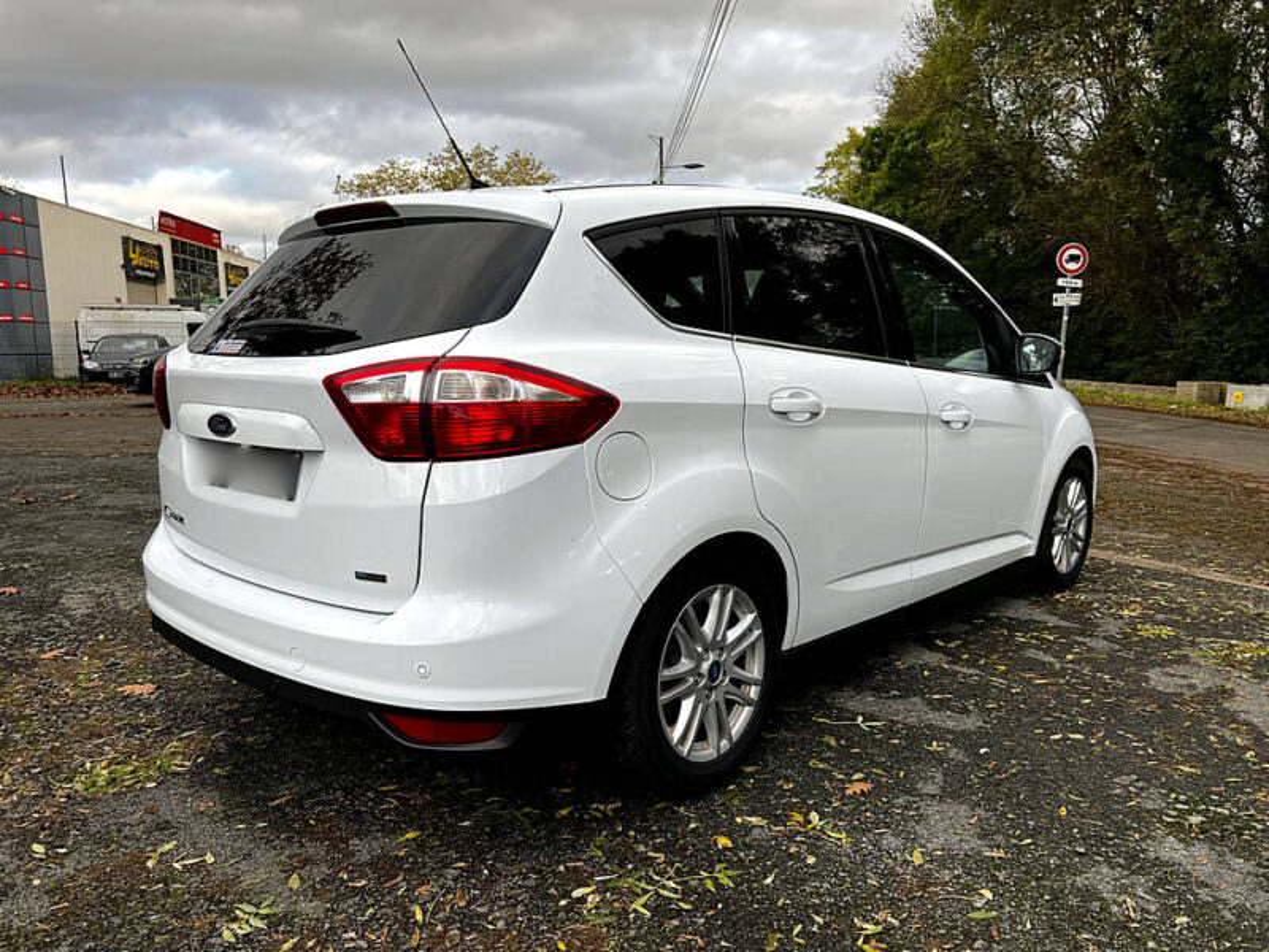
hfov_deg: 67.3
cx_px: 634
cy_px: 476
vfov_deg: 53.1
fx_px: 953
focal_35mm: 26
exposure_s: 1/461
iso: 50
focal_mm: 5.7
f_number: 1.5
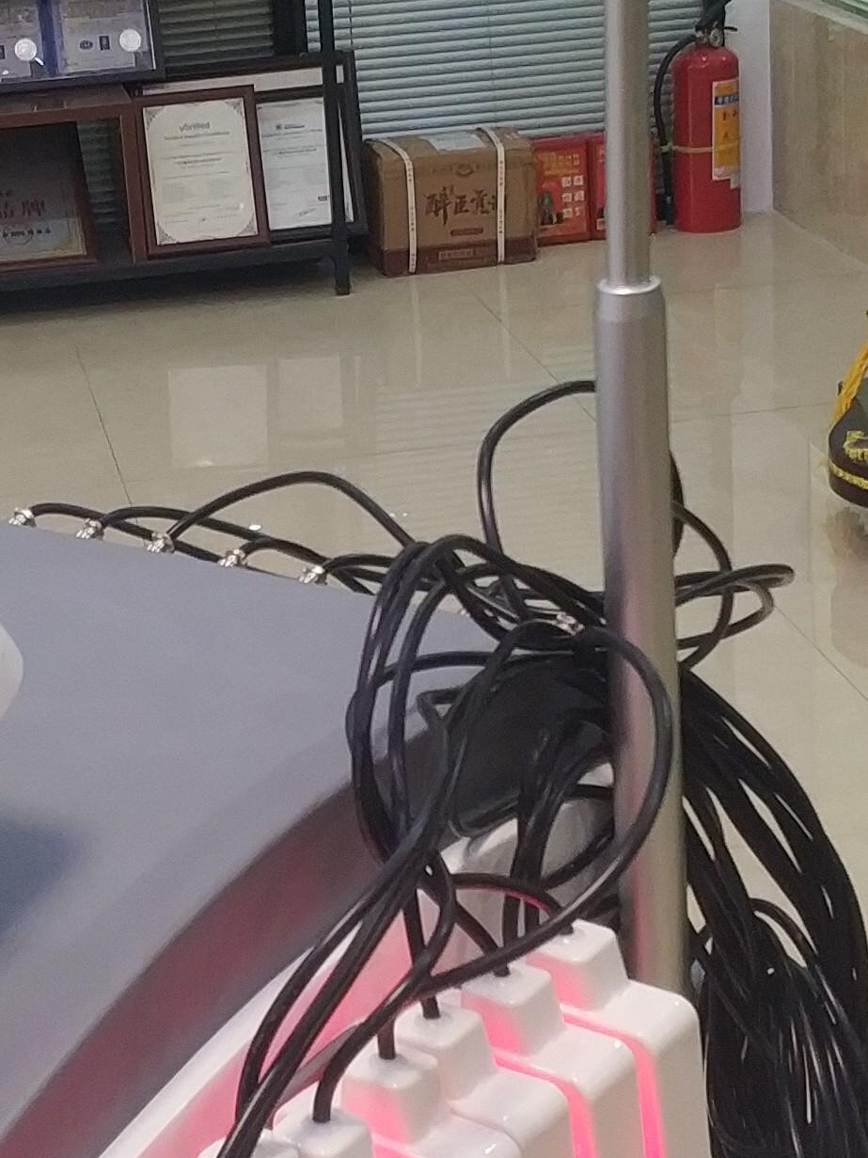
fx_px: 3478
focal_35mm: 104
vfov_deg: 18.9
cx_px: 222
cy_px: 472
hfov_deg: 14.2
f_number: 2
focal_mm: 4.5
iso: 246
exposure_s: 1/25
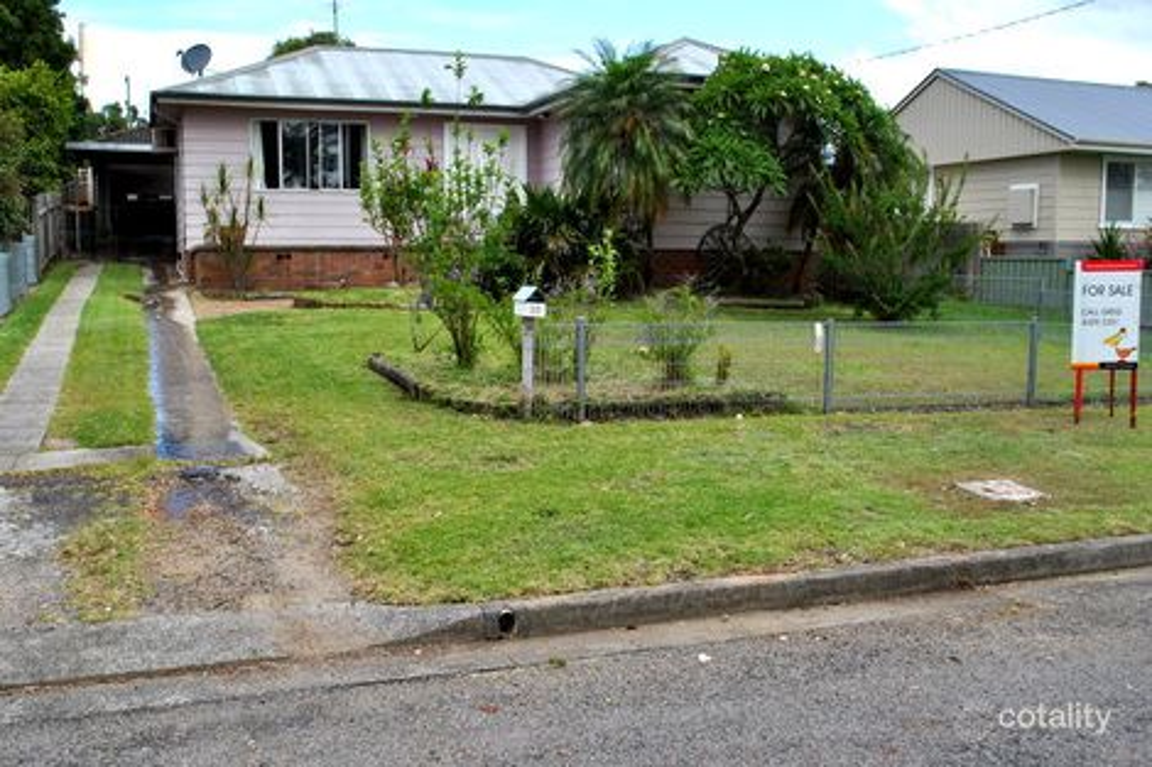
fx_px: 1056
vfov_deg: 39.9
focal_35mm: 33
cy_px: 384
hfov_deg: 57.2
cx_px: 576
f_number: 8
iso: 100
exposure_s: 1/250
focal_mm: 22
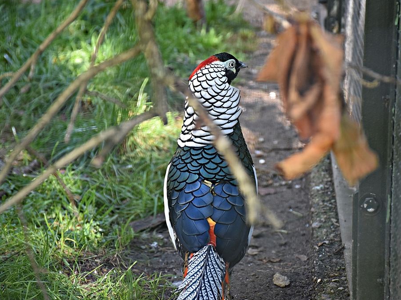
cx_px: 224
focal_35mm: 147
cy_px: 150
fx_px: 1703
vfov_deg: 10.1
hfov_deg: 13.4
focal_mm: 90
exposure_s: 1/125
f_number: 5.3
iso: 1000
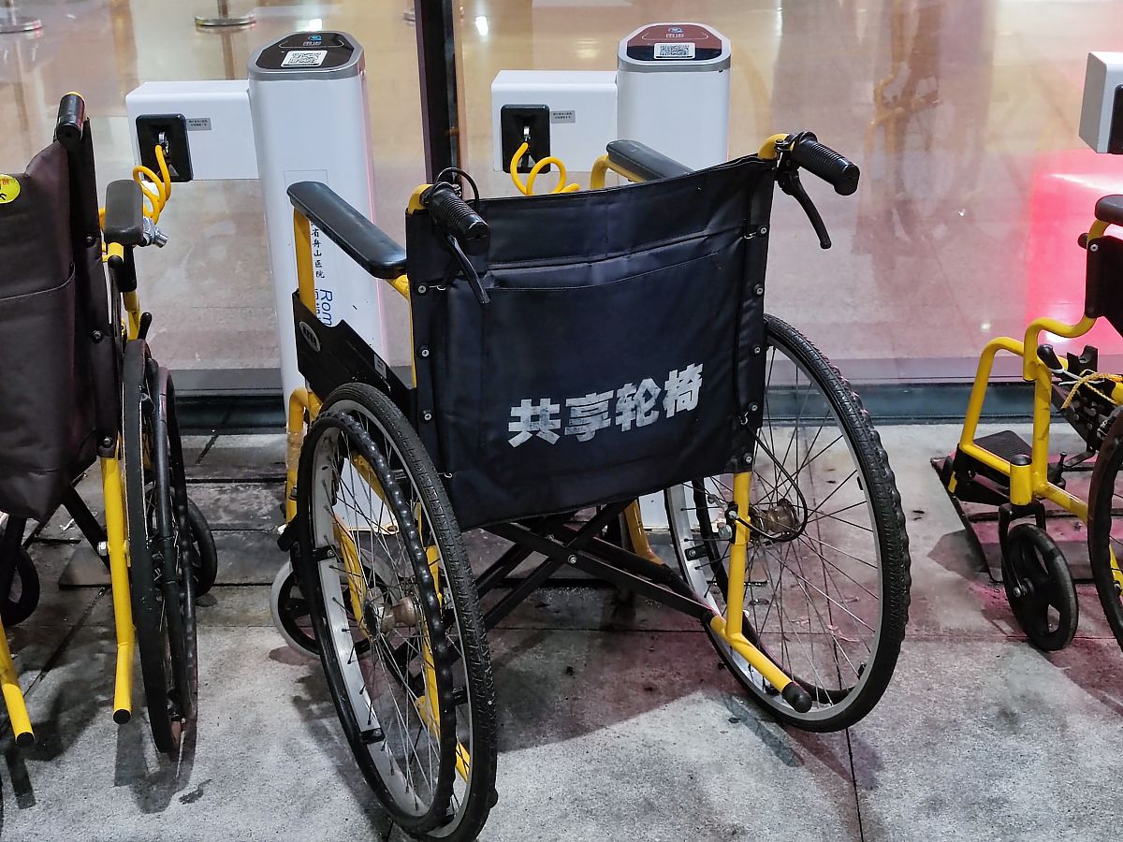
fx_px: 1557
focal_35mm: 48
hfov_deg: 39.7
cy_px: 421
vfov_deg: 30.3
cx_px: 562
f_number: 1.69
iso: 800
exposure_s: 1/60
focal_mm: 6.72
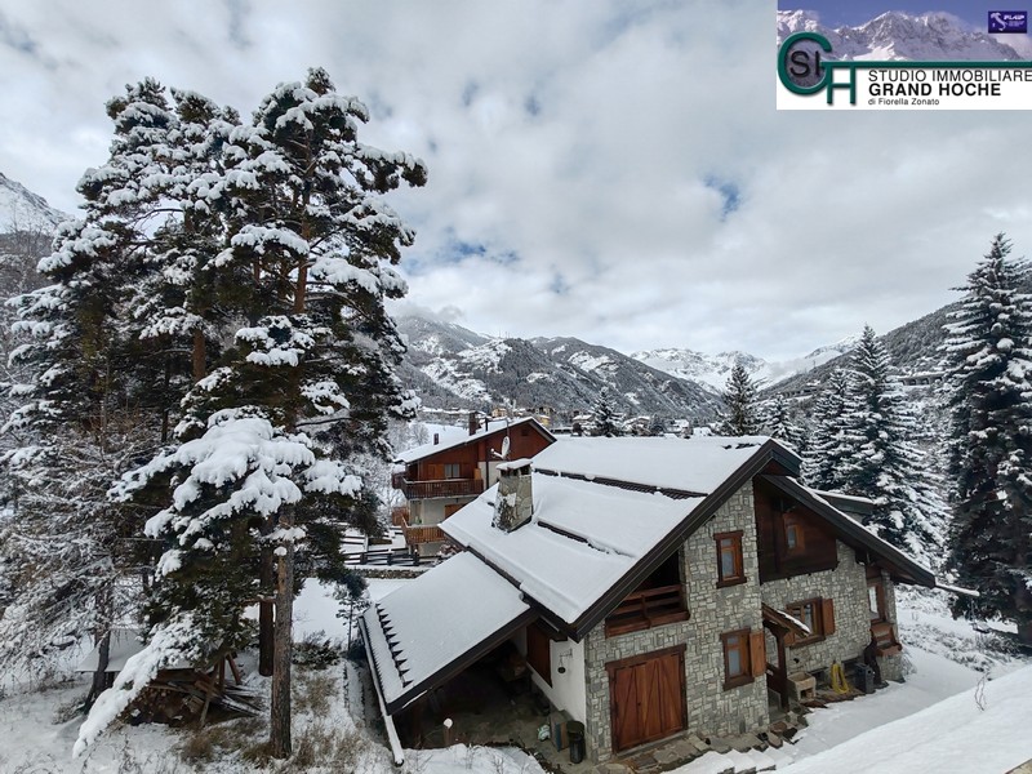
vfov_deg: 78.1
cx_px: 516
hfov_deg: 94.5
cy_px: 387
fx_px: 477
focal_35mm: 16
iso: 50
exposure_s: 1/910
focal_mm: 1.96
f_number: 2.2
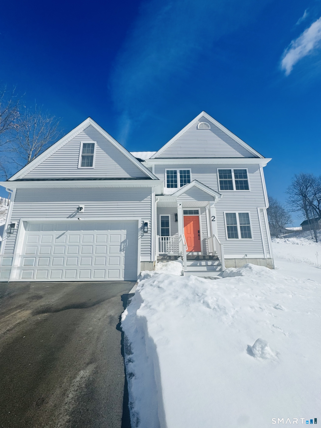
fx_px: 173
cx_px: 160
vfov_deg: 102.1
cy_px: 214
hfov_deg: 85.7
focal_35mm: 14
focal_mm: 2.22
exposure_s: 1/3906
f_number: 2.2
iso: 32
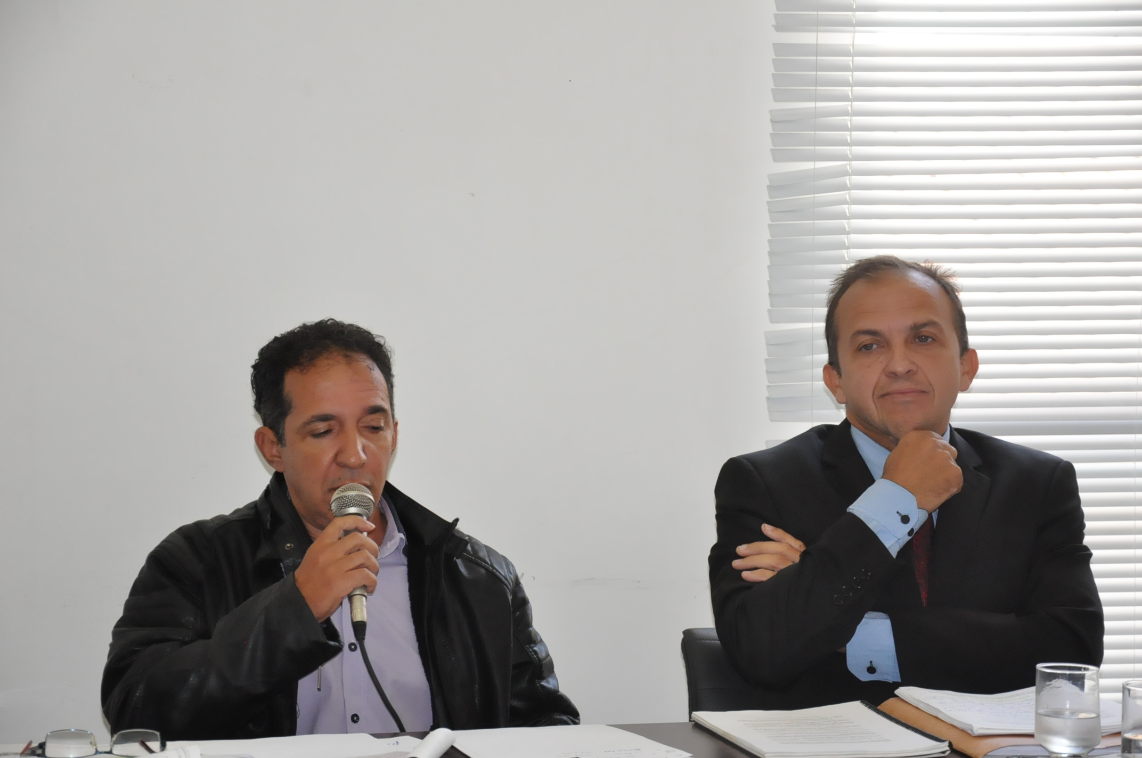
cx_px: 571
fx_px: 3327
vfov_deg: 13.0
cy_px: 379
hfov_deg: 19.5
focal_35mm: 105
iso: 2000
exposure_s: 1/200
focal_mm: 70
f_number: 6.3
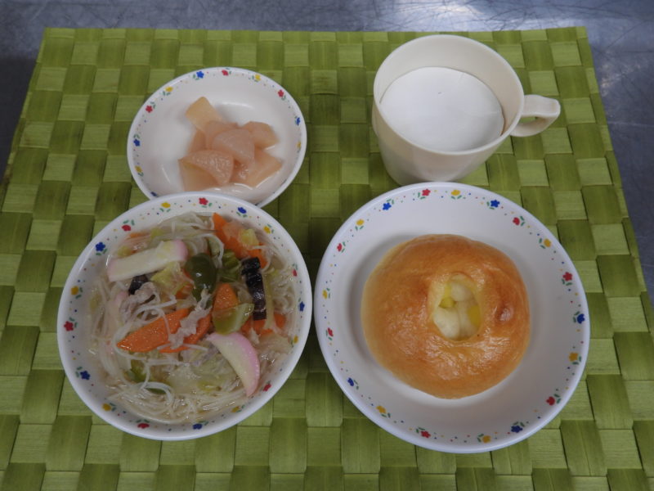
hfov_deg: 71.6
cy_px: 246
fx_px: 453
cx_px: 327
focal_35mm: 24
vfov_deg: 56.8
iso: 100
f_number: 2.8
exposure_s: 1/40
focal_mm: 4.3
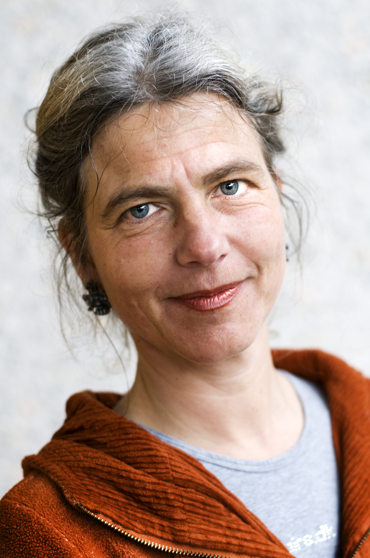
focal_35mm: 75
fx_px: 1159
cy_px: 279
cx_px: 185
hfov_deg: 18.1
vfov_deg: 27.0
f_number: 2.5
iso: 400
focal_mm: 50
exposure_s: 1/80
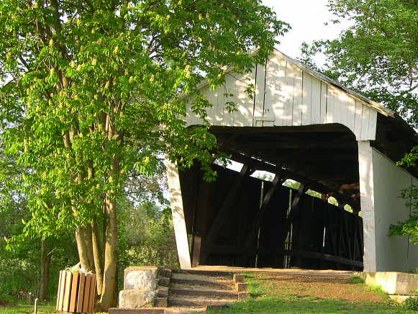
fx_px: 809
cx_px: 328
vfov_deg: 21.9
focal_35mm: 67
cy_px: 201
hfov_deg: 28.4
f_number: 2.8
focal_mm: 8
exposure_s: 1/215
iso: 100
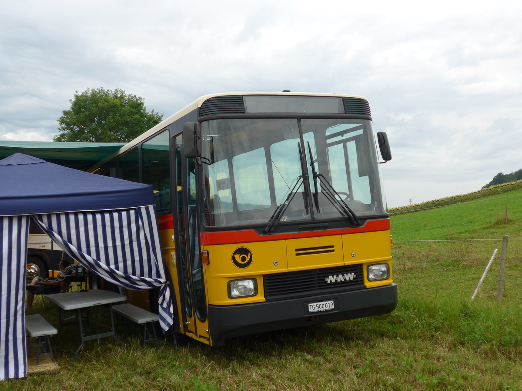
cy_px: 196
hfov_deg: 42.9
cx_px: 261
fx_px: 664
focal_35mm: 44
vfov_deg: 32.9
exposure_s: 1/400
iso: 80
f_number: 2.8
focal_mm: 9
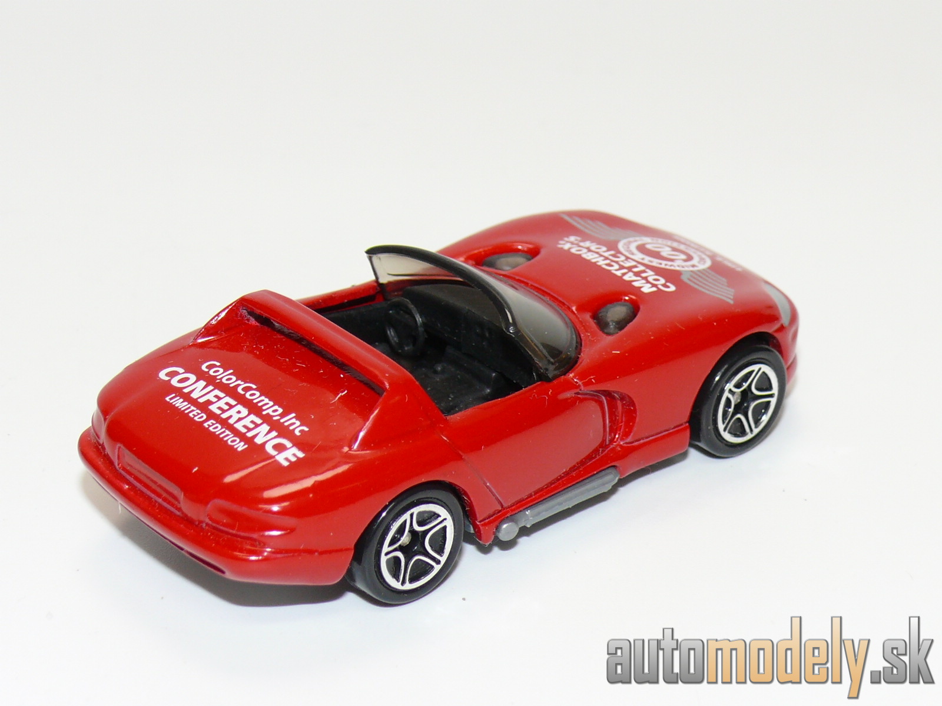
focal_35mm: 102
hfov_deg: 19.3
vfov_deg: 14.5
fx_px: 2776
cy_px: 353
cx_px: 471
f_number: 4
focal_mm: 13.3
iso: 100
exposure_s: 1/30
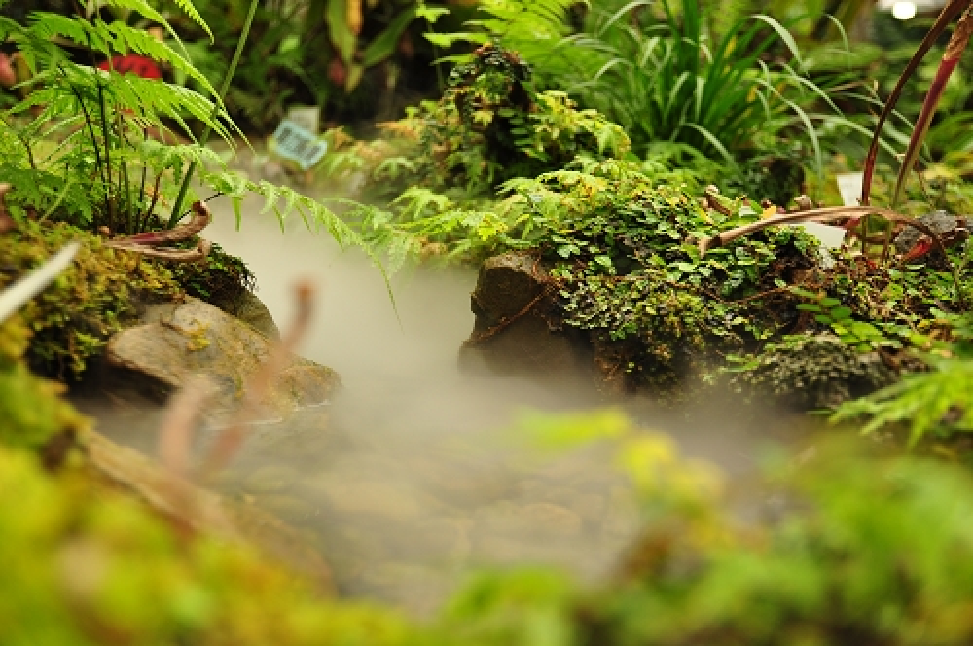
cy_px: 323
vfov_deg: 35.4
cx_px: 486
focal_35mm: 38
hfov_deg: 51.3
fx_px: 1012
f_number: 2.8
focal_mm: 25
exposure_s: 1/400
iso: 200
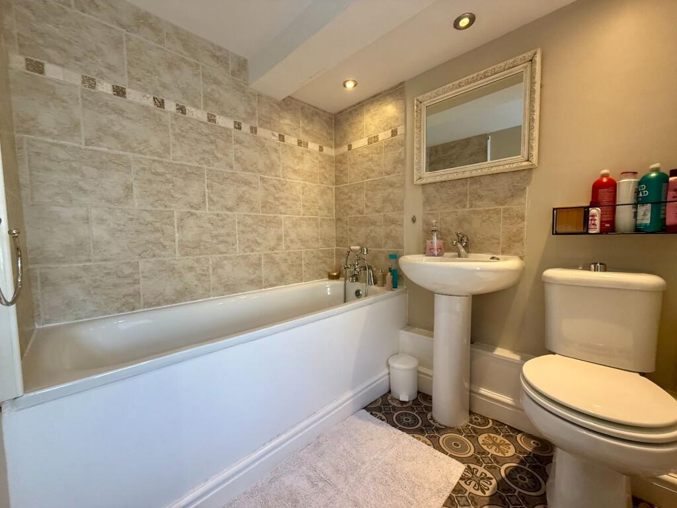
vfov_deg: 85.7
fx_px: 274
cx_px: 338
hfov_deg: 102.1
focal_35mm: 14
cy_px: 254
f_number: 2.2
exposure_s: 1/100
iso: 250
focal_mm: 2.22
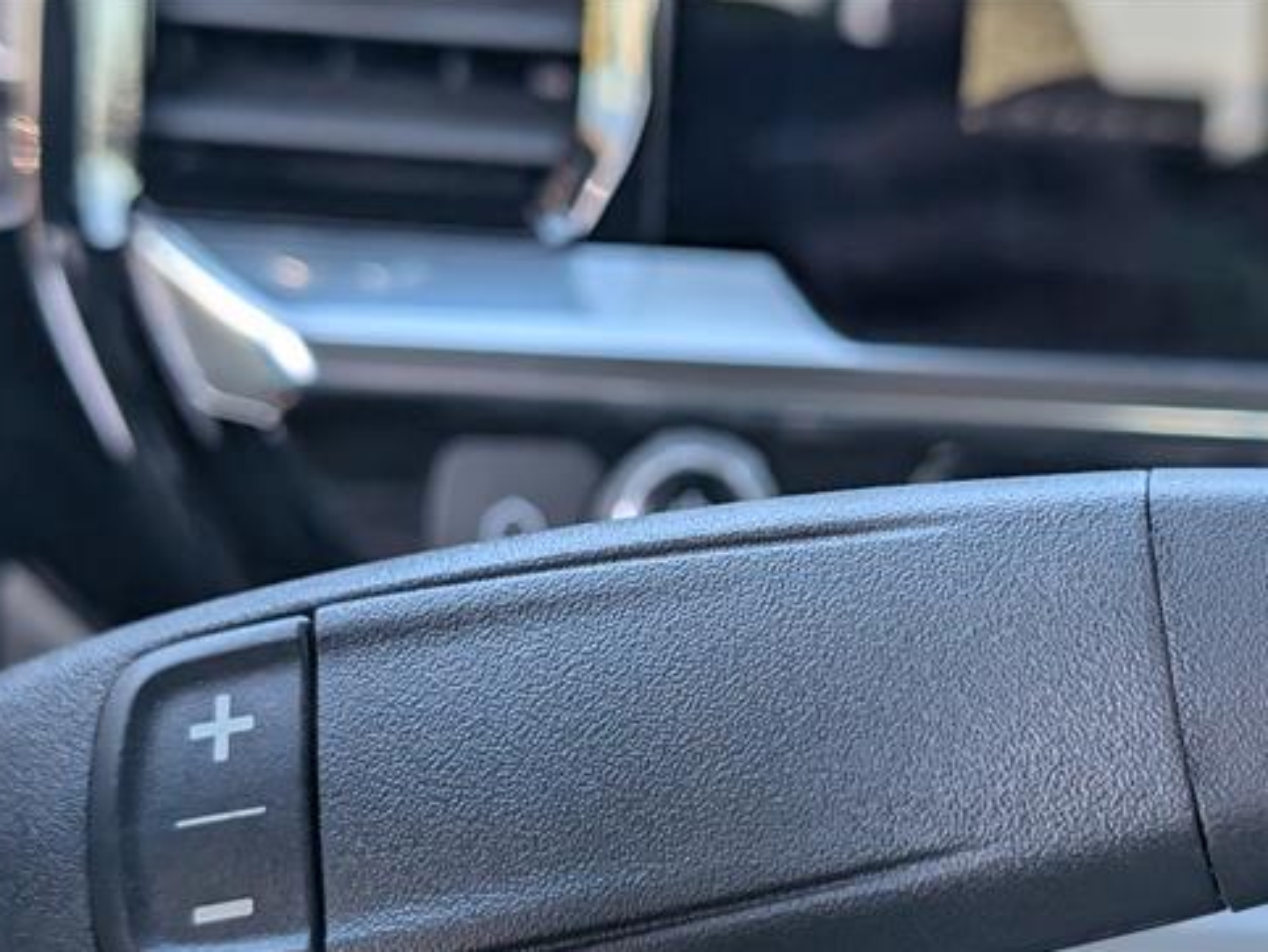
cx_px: 729
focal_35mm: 65
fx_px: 2382
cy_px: 621
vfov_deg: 22.5
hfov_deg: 29.8
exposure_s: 1/500
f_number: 1.68
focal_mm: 6.9
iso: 368
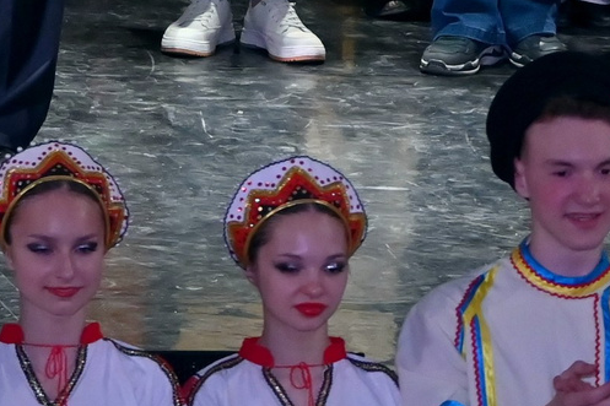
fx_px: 13076
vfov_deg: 1.8
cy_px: -507
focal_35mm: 772
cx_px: -732
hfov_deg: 2.7
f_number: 5.6
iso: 800
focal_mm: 100
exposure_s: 1/125
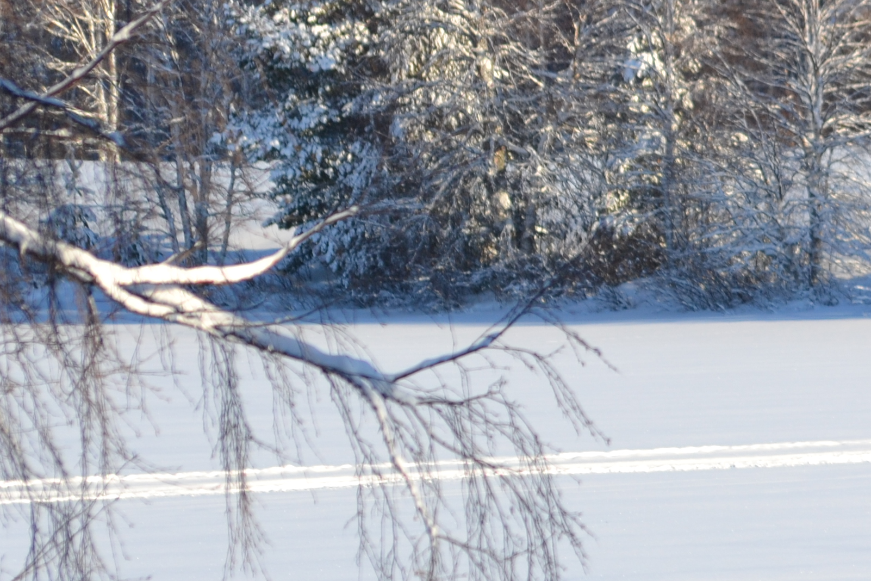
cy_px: 357
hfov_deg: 3.5
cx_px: 1218
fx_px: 14091
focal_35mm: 582
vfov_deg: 2.4
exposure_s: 1/500
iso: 140
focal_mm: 135
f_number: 5.6
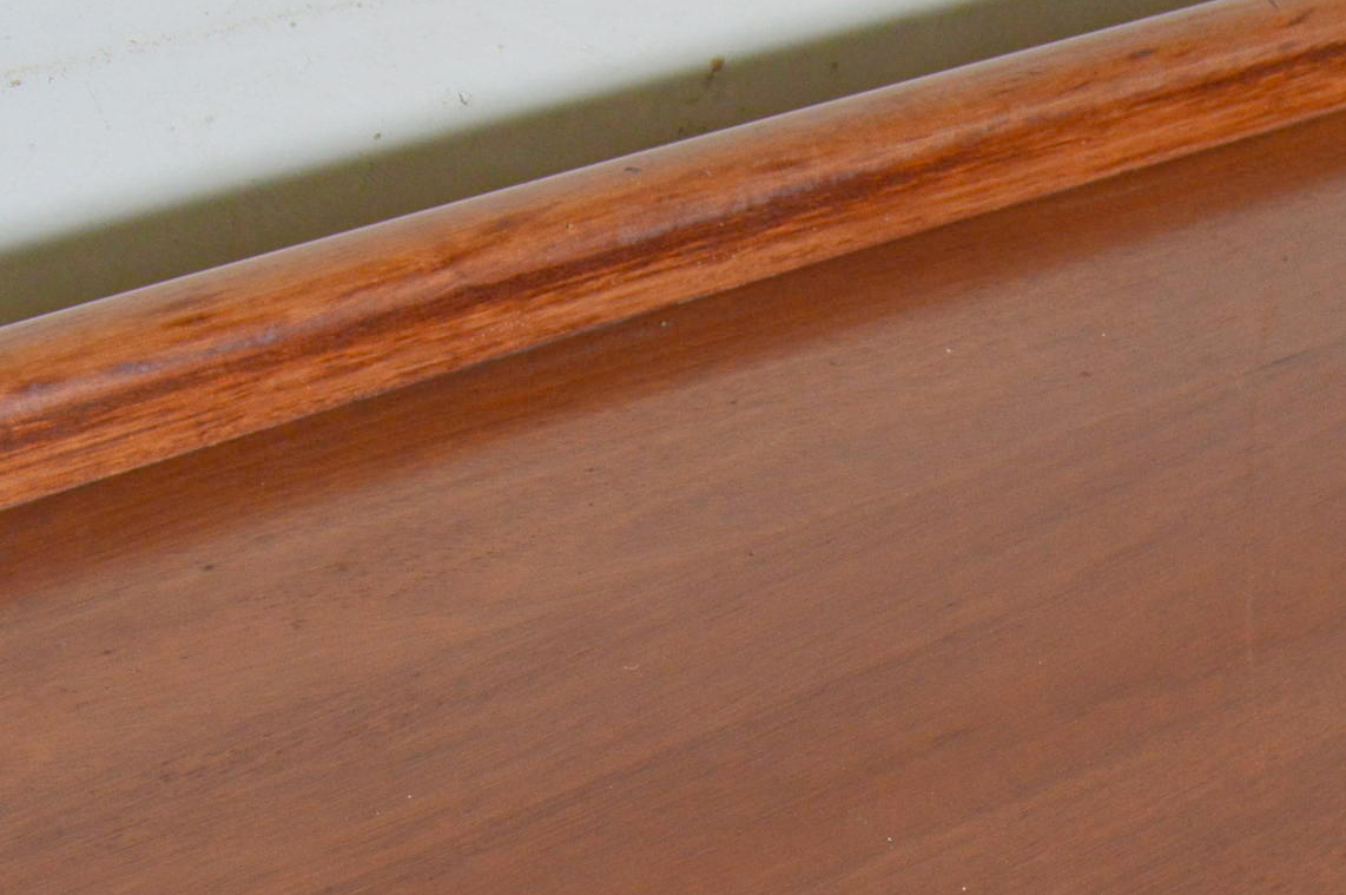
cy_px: 1062
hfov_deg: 25.2
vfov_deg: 16.5
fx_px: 2951
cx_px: 1113
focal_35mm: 79
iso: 800
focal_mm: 20
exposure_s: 1/60
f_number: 5.6
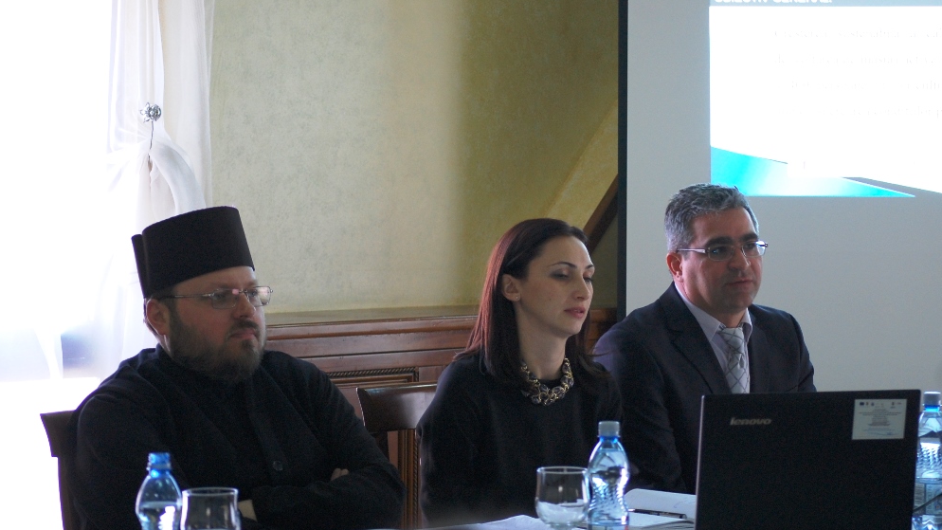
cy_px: 174
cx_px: 536
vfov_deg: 10.2
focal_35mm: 119
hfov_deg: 18.1
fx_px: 2962
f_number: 4.2
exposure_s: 1/30
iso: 800
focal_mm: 65
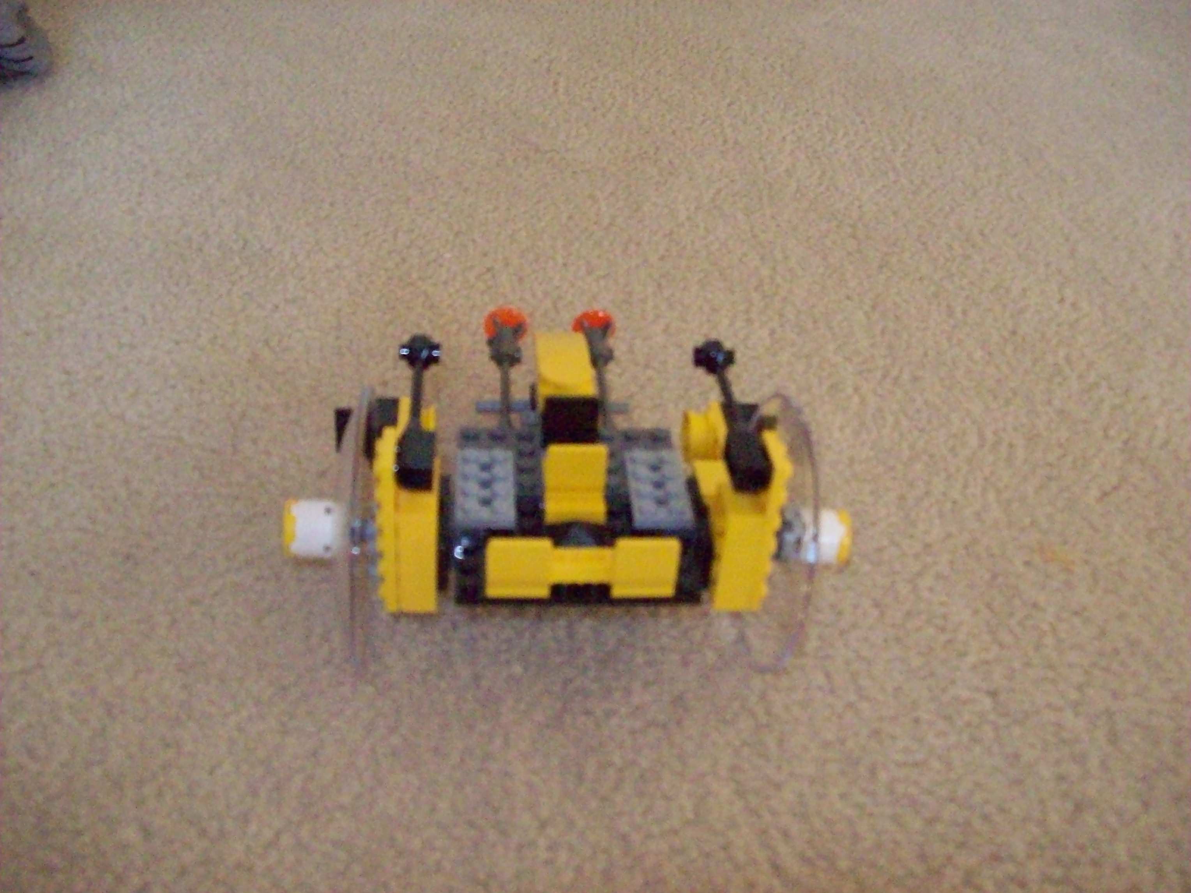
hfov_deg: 51.4
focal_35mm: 36
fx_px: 1239
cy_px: 446
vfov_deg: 39.7
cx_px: 596
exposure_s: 1/128
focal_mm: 6
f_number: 2.7
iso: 800
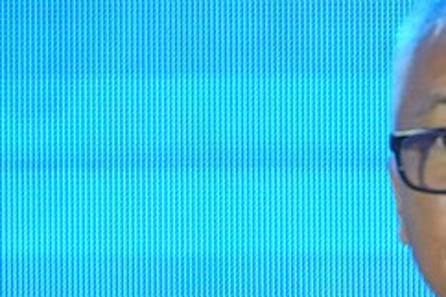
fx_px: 29502
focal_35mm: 2383
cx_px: 549
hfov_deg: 0.9
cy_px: 437
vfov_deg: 0.6
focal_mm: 200
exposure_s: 1/200
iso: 640
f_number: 4
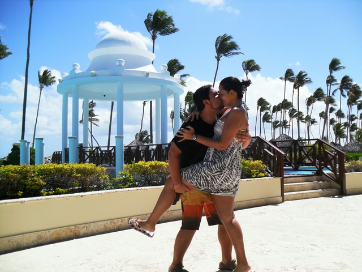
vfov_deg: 40.7
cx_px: 181
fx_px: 366
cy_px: 136
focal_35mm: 35
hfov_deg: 52.6
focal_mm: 6.3
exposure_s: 1/350
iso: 80
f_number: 7.6
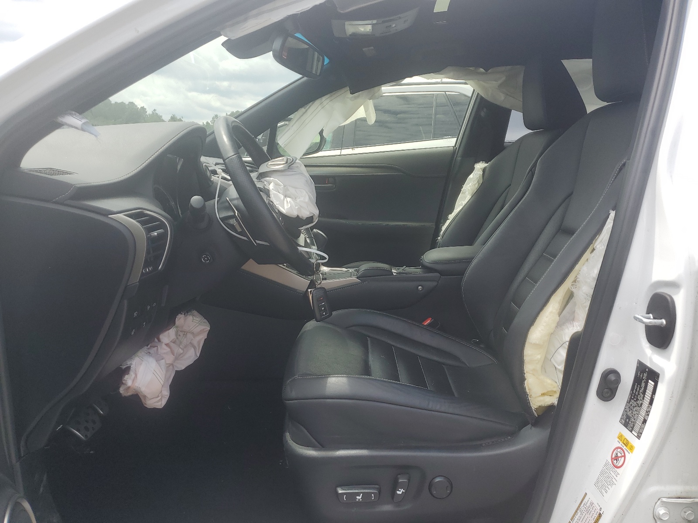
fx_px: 524
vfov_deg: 53.1
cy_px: 262
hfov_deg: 67.3
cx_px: 349
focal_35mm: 26
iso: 50
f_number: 1.5
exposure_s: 1/1429
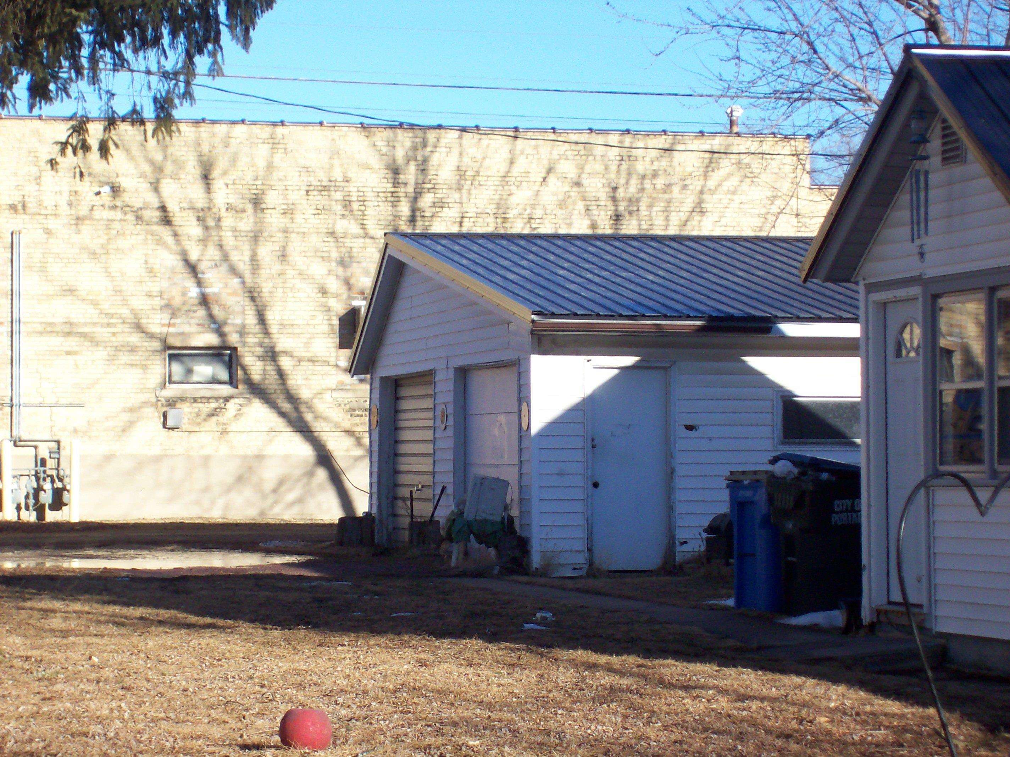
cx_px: 505
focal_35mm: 108
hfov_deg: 18.2
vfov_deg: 13.7
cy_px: 378
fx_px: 3150
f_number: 4.8
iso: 80
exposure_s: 1/411
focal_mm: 18
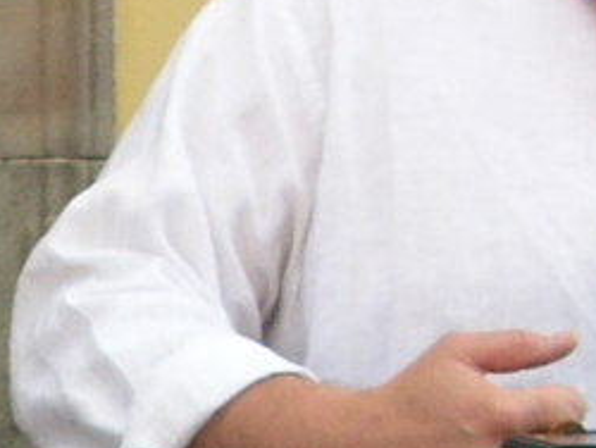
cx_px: -136
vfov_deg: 6.6
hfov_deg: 8.7
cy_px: 651
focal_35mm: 224
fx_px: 3860
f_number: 2.8
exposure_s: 1/260
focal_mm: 5.8
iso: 50
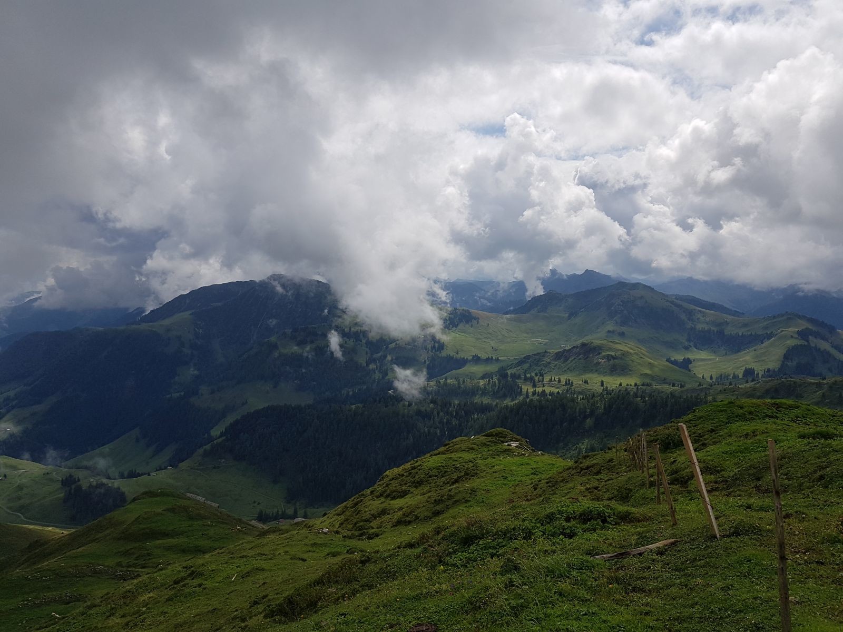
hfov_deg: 67.3
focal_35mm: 26
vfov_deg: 53.1
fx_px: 633
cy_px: 316
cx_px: 422
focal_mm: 4.2
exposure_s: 1/5488
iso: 50
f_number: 1.7
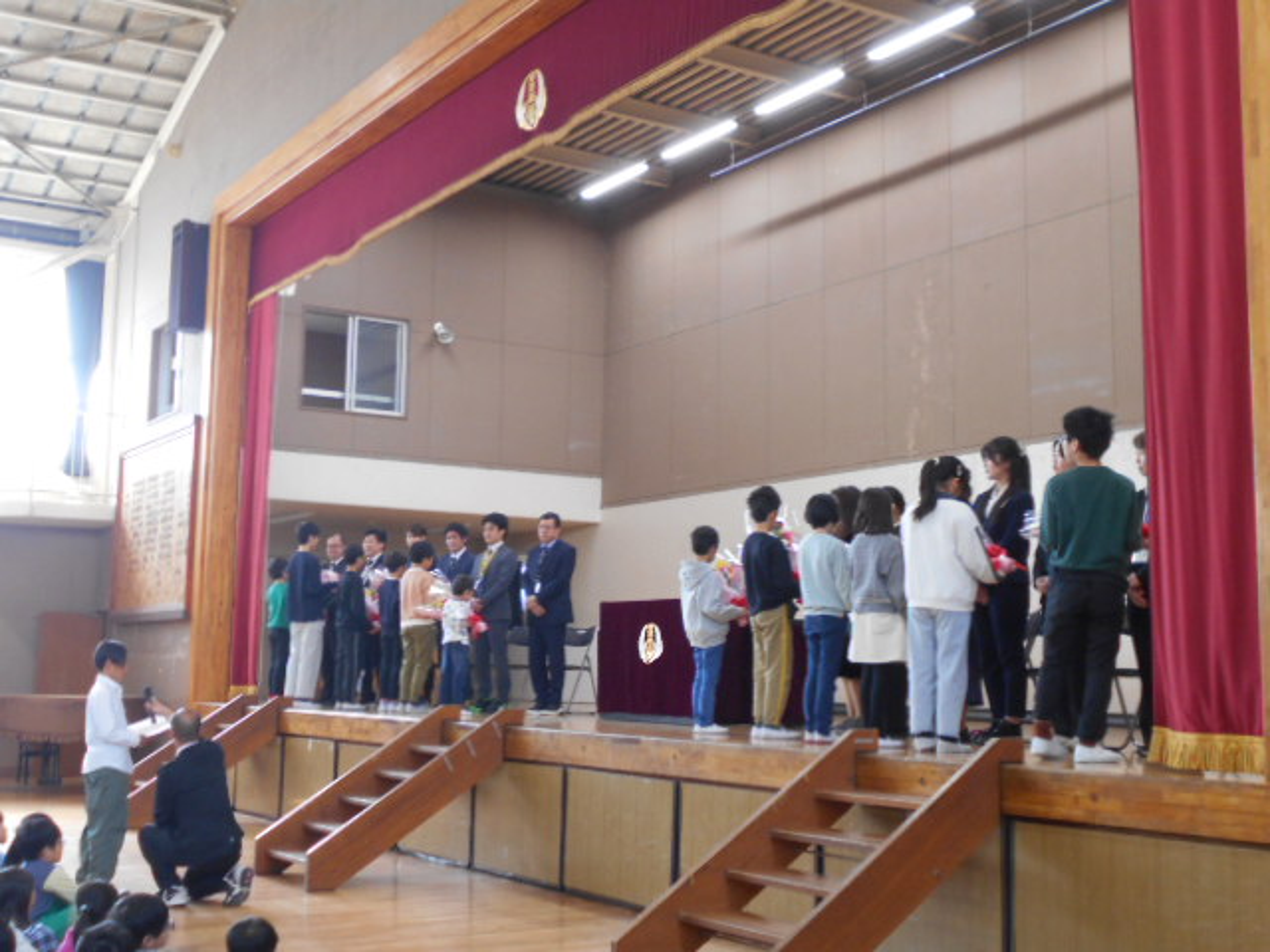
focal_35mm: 44
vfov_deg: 32.9
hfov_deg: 42.9
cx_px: 635
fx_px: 1614
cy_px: 476
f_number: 4.2
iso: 220
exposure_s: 1/30
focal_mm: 7.7
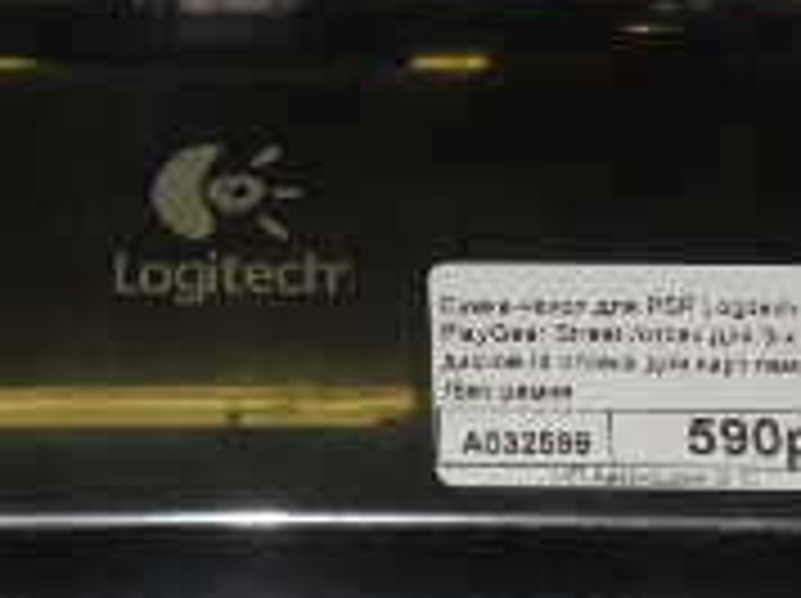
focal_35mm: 234
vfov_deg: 6.3
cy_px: 342
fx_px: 5407
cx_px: 216
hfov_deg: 8.5
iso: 80
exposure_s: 1/30
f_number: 5.3
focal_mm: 11.7
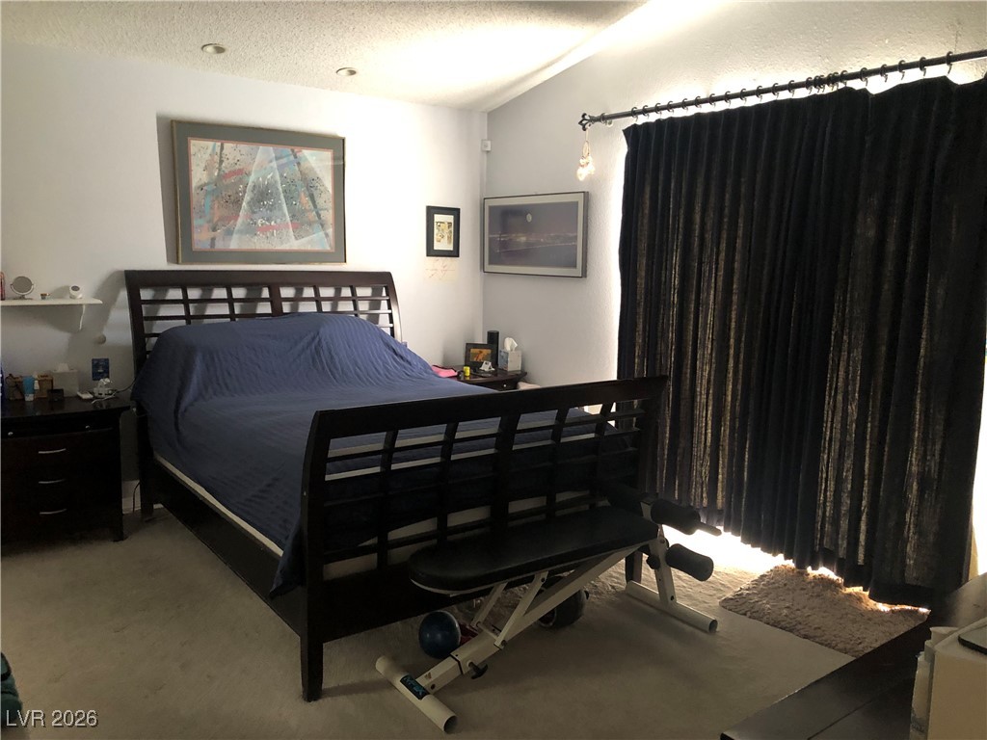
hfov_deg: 63.4
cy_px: 370
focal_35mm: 28
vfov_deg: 49.7
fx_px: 798
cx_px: 494
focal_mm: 3.99
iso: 80
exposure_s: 1/7
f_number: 1.8
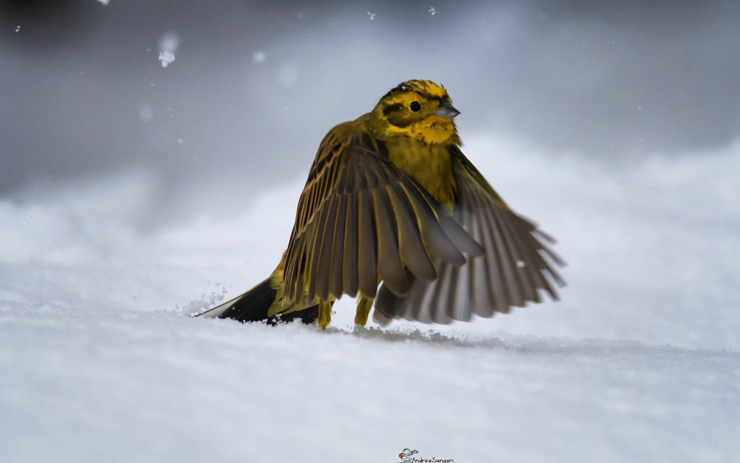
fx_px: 18534
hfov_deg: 2.3
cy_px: 247
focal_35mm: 919
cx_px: 370
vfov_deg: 1.4
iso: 1000
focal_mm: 600
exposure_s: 1/2000
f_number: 8
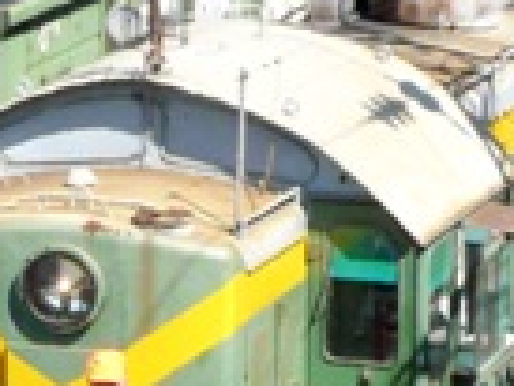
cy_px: 356
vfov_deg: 5.2
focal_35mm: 285
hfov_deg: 6.9
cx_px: -203
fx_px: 4236
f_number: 4
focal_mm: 8.4
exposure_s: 1/250
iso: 100
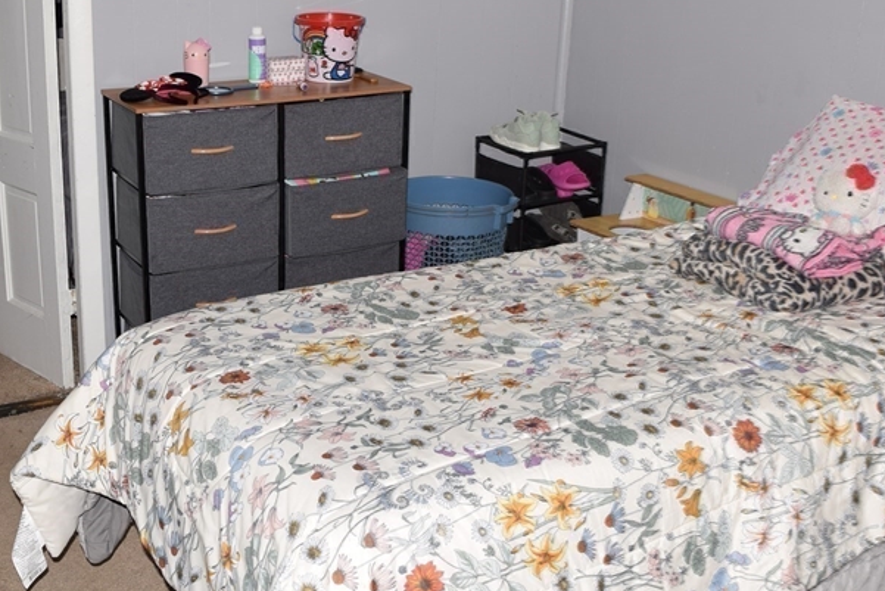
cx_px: 386
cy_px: 284
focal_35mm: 46
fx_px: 1131
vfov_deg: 29.3
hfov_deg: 42.6
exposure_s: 1/125
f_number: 6.3
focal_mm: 18
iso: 100
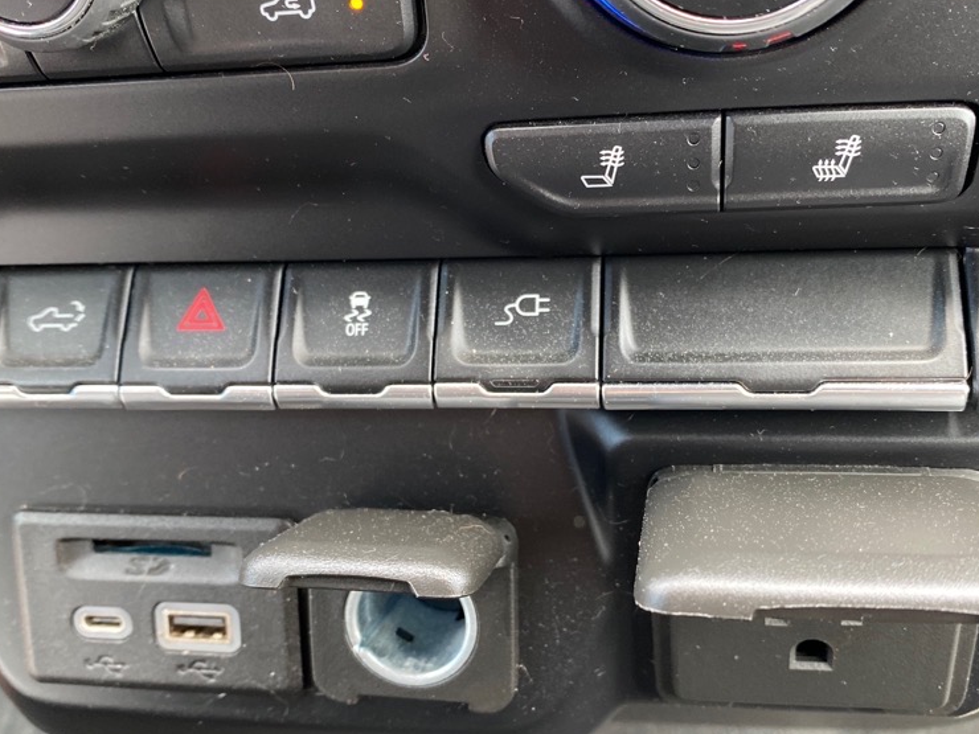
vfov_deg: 39.7
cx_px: 511
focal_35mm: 36
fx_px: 1018
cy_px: 369
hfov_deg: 51.3
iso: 200
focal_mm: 4.25
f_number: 1.8
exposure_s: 1/60
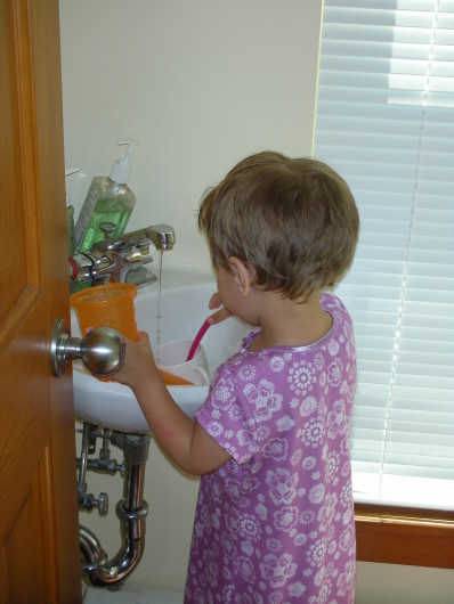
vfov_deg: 36.2
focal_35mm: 53
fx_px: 926
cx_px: 227
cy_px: 302
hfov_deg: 27.5
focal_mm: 8.8
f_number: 3.5
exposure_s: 1/30
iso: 50
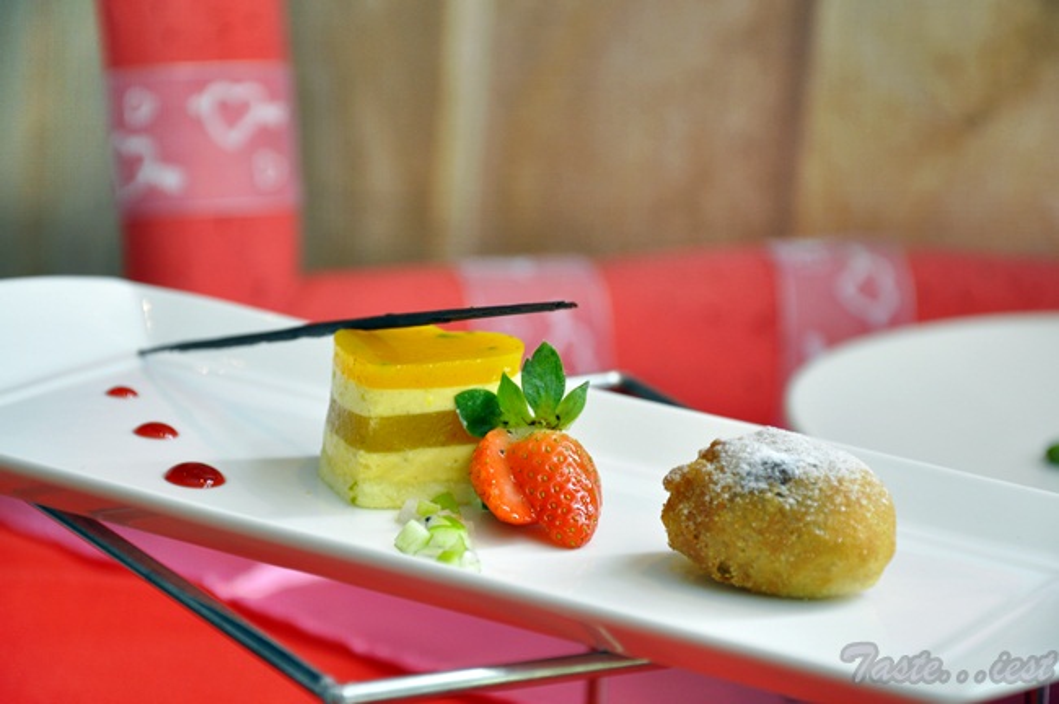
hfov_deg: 14.9
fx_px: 4055
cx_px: 530
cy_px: 352
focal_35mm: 138
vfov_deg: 9.9
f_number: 5.6
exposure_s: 1/40
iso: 400
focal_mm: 92
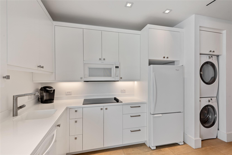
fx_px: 103
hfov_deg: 96.7
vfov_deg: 73.8
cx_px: 116
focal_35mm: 16
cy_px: 78
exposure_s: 1/15
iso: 250
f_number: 8
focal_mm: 16
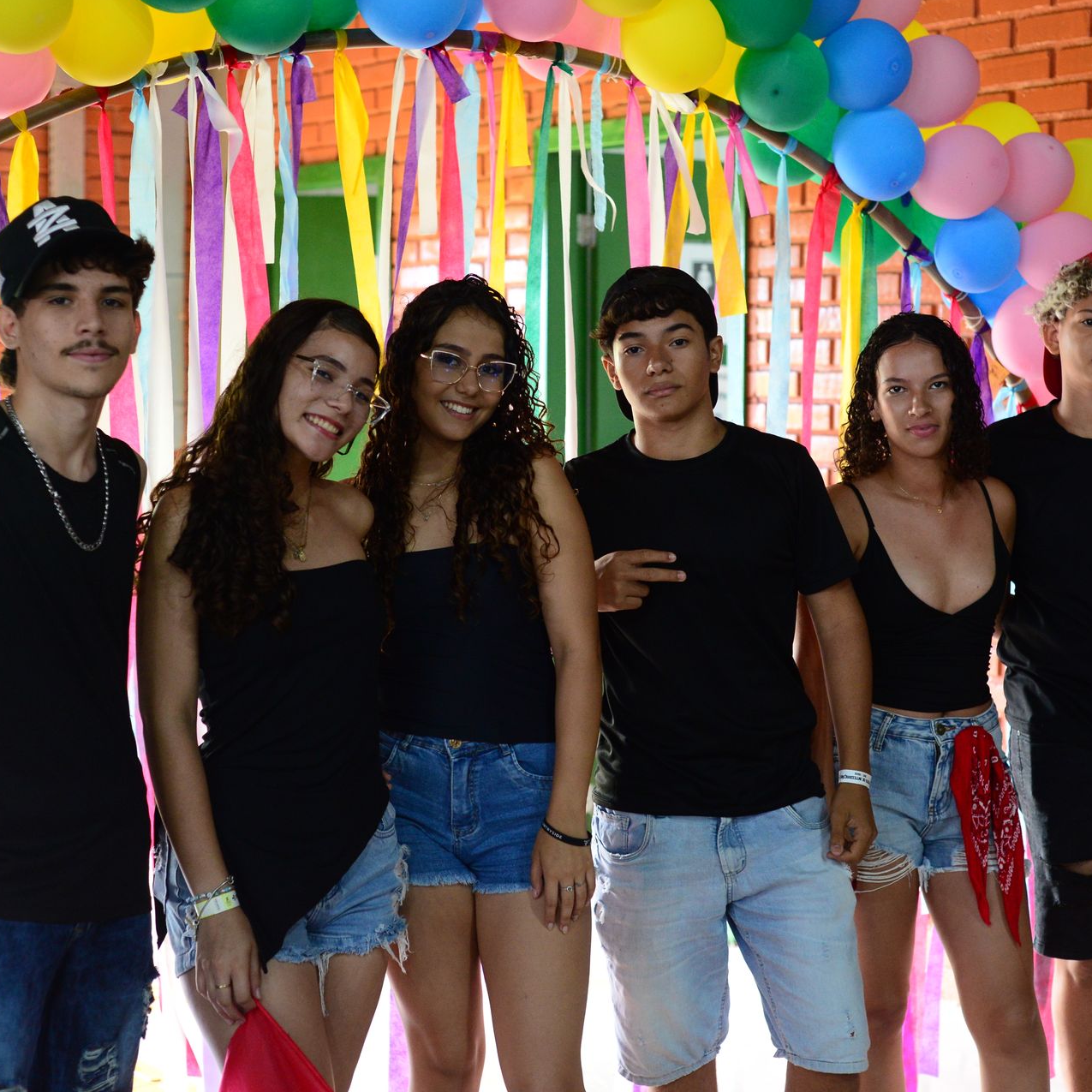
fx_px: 2284
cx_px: 580
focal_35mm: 64
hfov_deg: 26.9
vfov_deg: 26.9
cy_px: 545
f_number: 2.8
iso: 2500
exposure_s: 1/160
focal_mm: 50
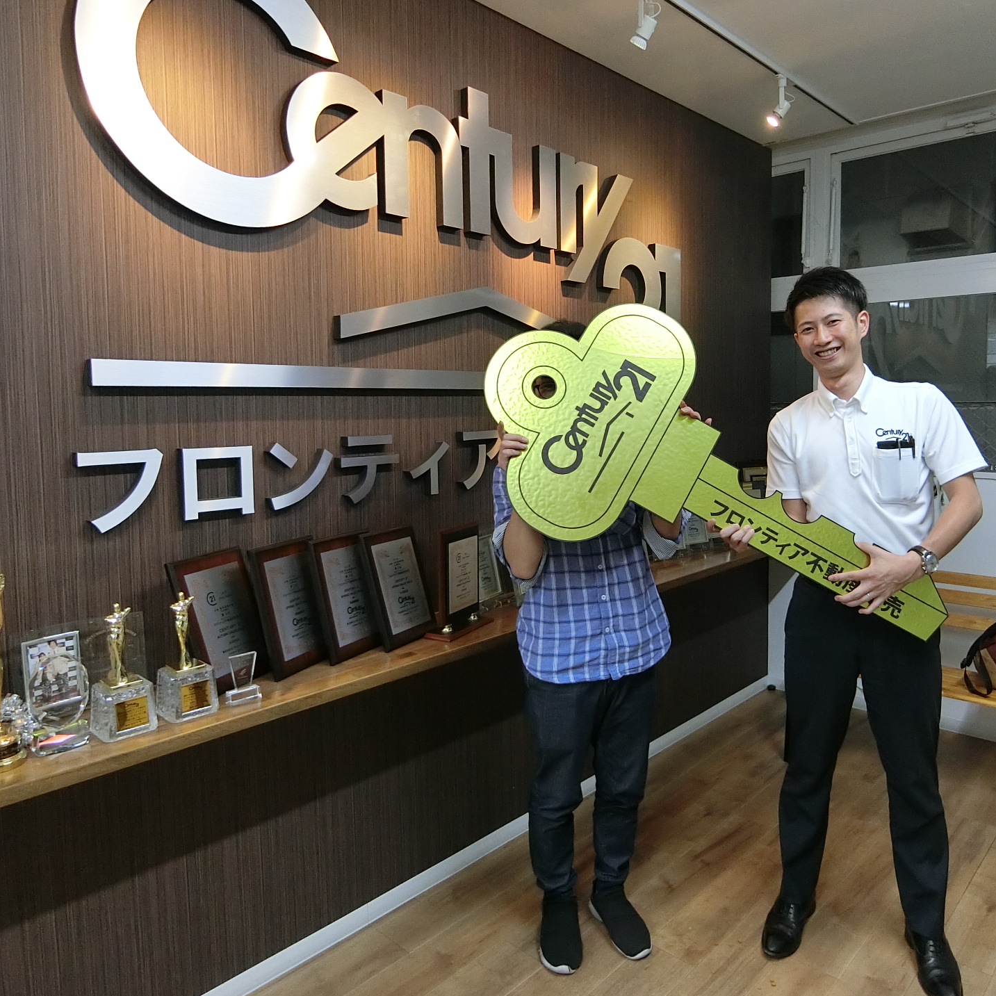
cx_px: 599
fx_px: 781
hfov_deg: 64.4
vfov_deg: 65.0
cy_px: 467
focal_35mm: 24
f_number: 2.7
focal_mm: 4.06
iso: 400
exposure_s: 1/80
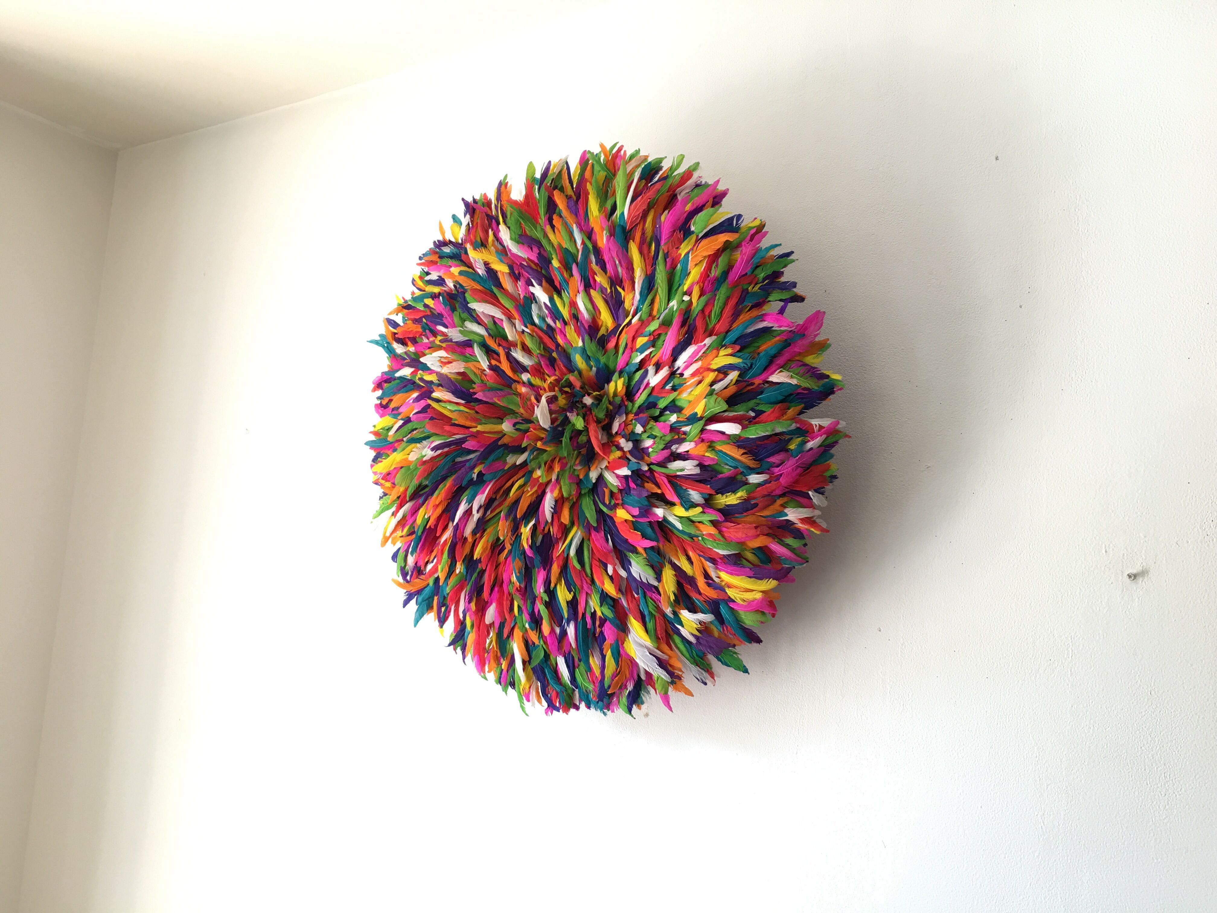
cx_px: 608
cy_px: 456
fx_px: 1020
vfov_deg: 48.2
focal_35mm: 29
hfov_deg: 61.7
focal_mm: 4.15
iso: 40
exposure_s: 1/33
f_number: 2.2
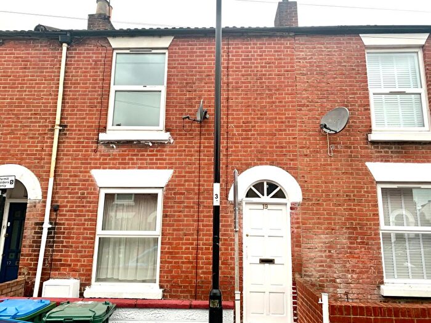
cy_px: 162
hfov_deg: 67.3
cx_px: 216
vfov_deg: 53.1
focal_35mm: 26
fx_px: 324
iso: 100
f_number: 1.8
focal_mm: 4.25
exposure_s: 1/90
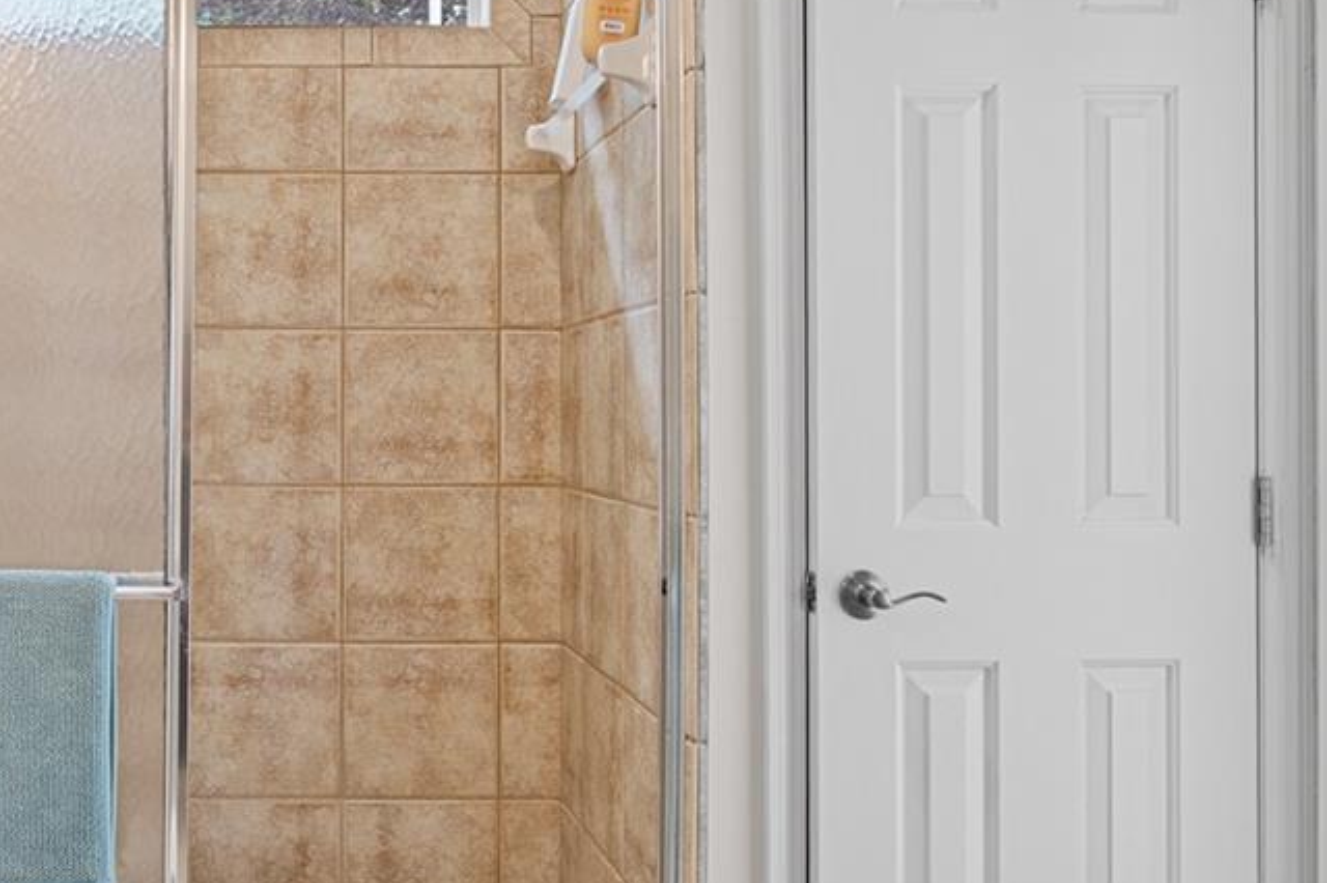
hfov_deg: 46.1
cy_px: 477
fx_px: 1474
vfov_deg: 33.4
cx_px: 276
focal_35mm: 40
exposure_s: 1/3
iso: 125
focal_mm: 16
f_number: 4
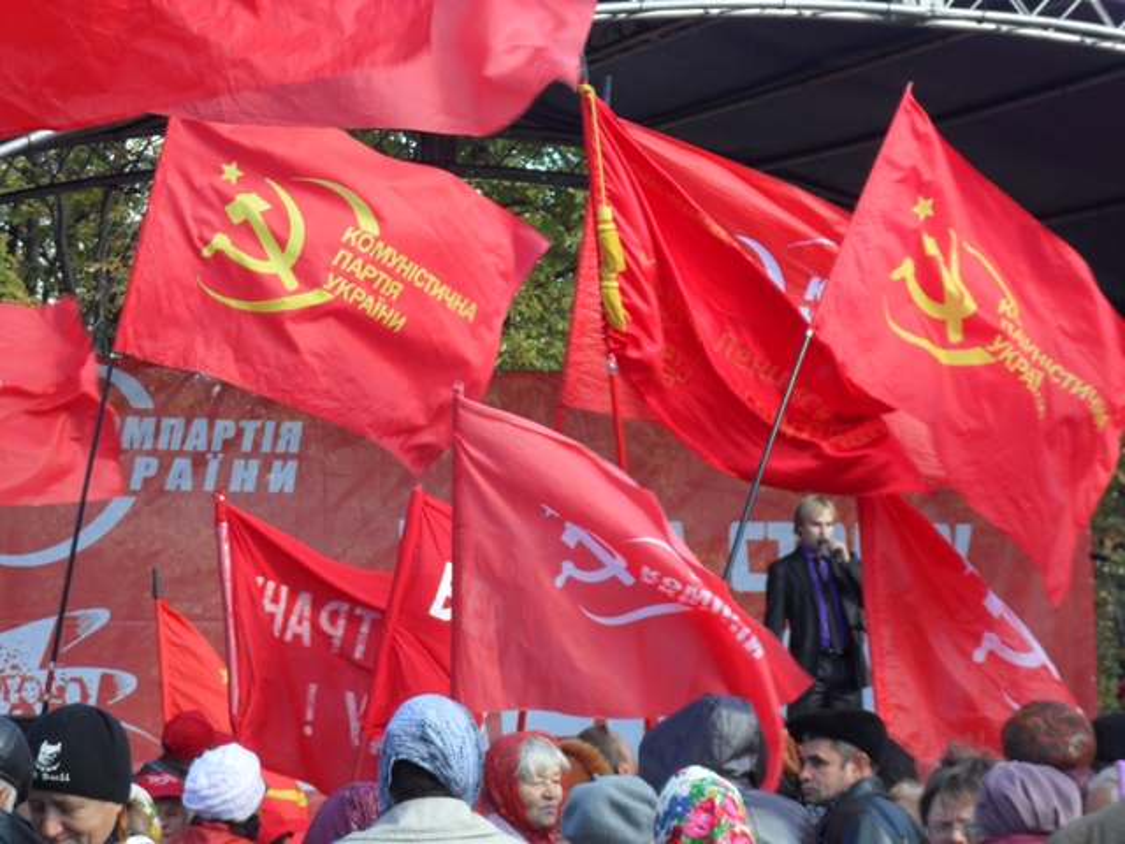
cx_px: 562
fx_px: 4225
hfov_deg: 15.2
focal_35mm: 130
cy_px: 422
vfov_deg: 11.4
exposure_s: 1/90
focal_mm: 24.5
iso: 80
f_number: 5.9
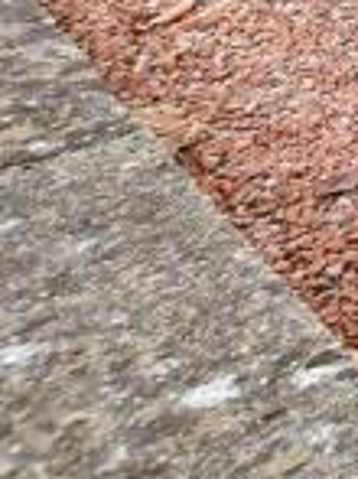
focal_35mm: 107
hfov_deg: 7.3
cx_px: 1588
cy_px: -624
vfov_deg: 13.8
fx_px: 1478
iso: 160
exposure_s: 1/80
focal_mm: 11
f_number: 8
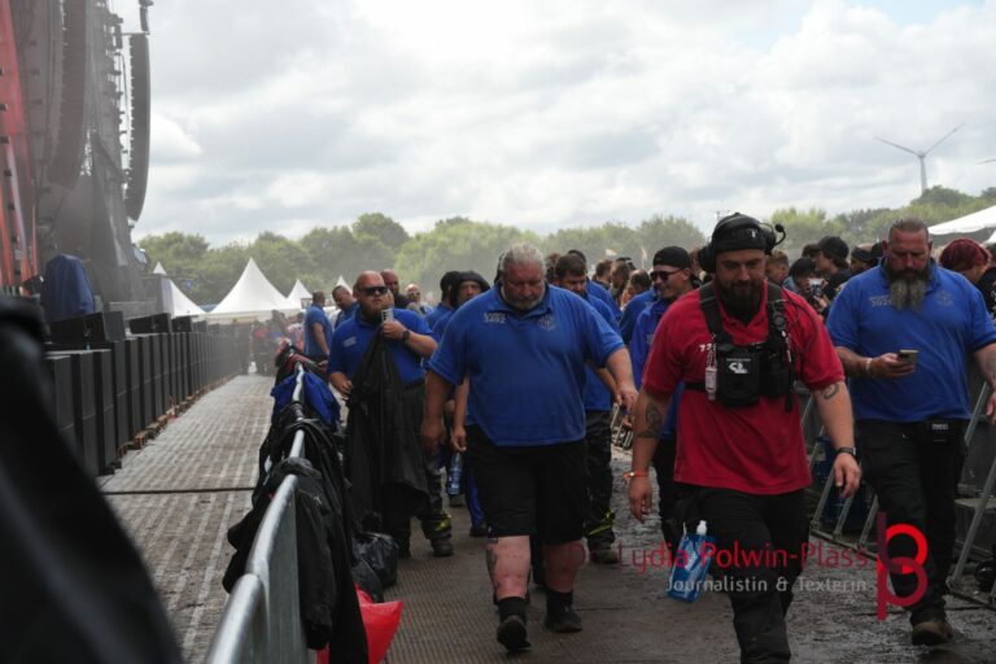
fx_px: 2033
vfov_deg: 18.5
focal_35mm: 74
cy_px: 332
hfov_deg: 27.5
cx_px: 498
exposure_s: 1/200
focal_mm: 49
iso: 100
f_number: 8
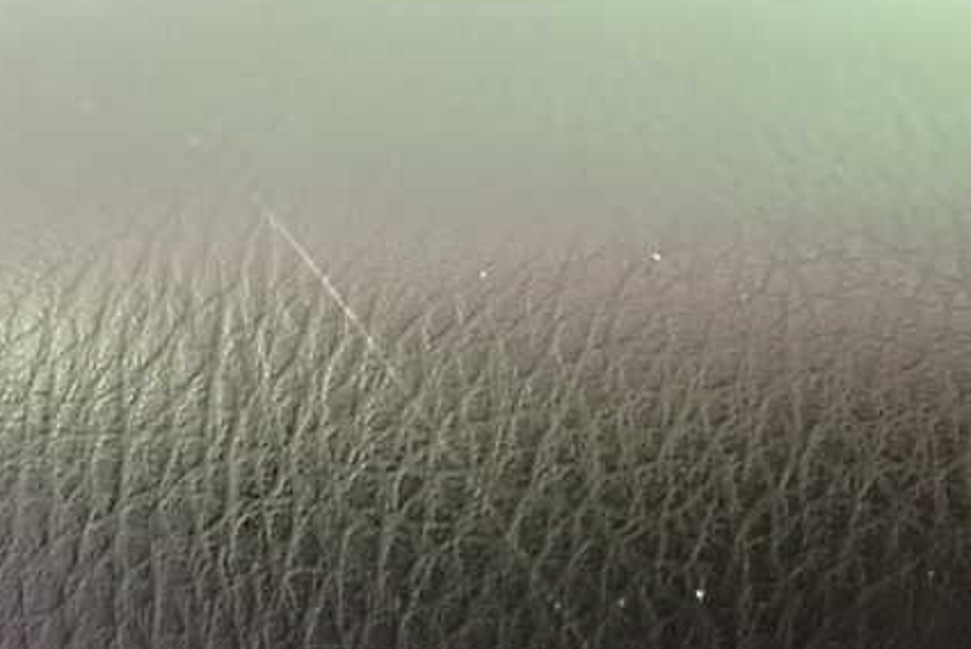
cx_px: 395
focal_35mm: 44
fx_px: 1188
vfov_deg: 30.4
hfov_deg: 44.3
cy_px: 427
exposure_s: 1/20
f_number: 2.3
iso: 1600
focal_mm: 5.4
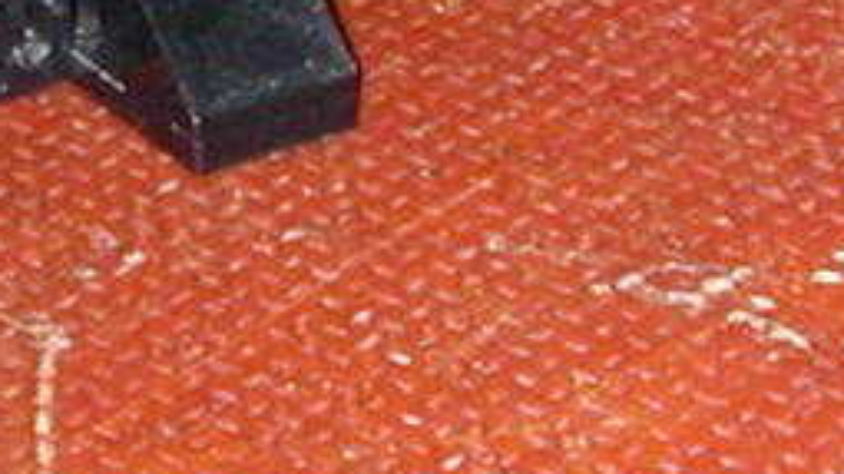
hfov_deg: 8.2
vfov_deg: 4.7
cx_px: -652
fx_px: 5658
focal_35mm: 253
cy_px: -351
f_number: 4.5
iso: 100
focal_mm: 5.6
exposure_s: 1/59.9
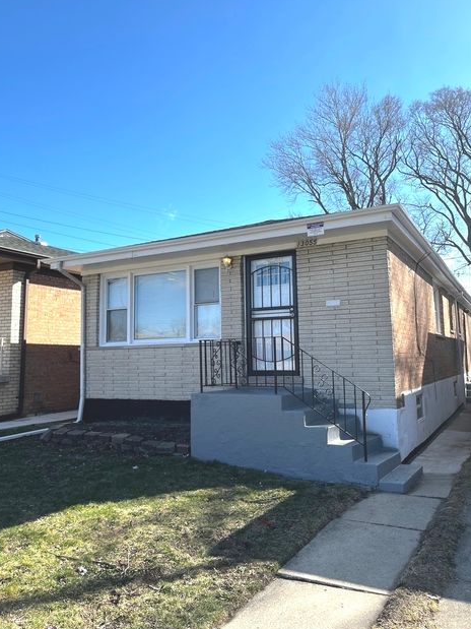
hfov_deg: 49.7
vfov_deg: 63.4
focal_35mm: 28
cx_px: 240
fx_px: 508
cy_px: 299
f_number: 1.6
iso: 50
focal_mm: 5.1
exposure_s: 1/2137
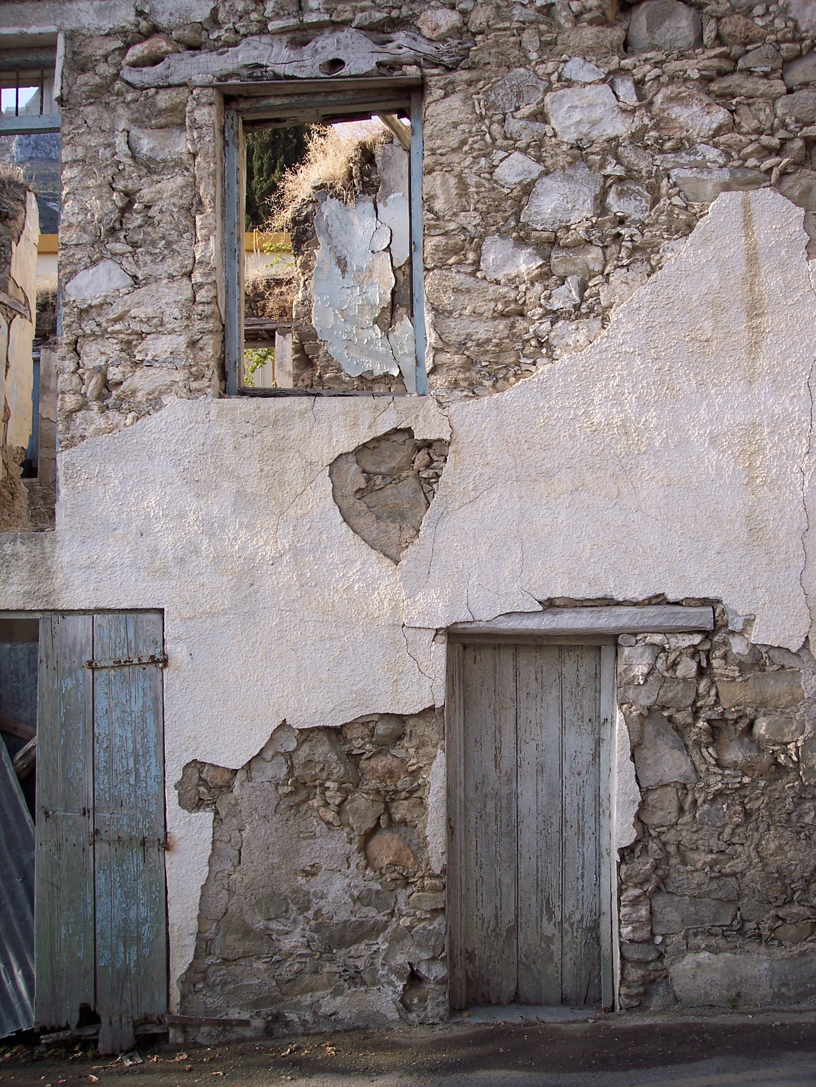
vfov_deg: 47.9
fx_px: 1226
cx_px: 408
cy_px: 544
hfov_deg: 36.8
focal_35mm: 39
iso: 100
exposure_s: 1/500
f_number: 3.4
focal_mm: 8
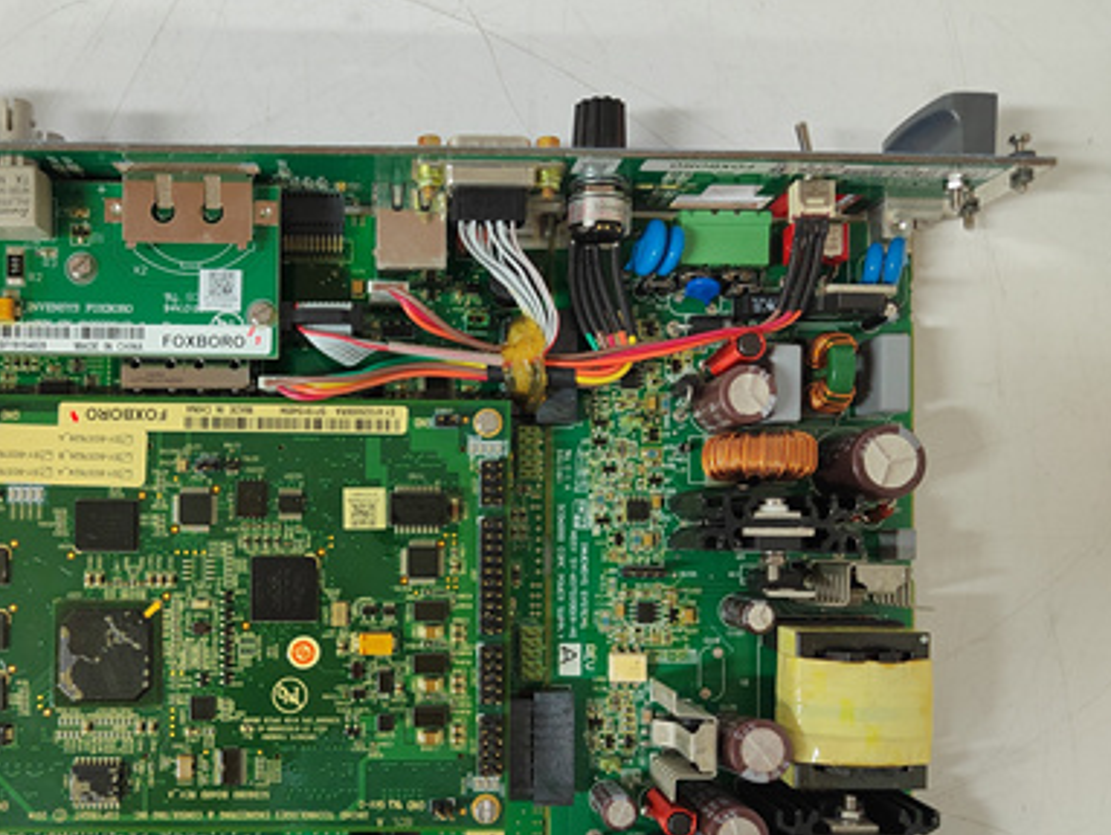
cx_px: 415
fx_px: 964
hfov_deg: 59.1
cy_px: 509
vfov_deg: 46.6
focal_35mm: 30
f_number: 1.9
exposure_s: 1/50
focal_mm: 5.52
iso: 1463
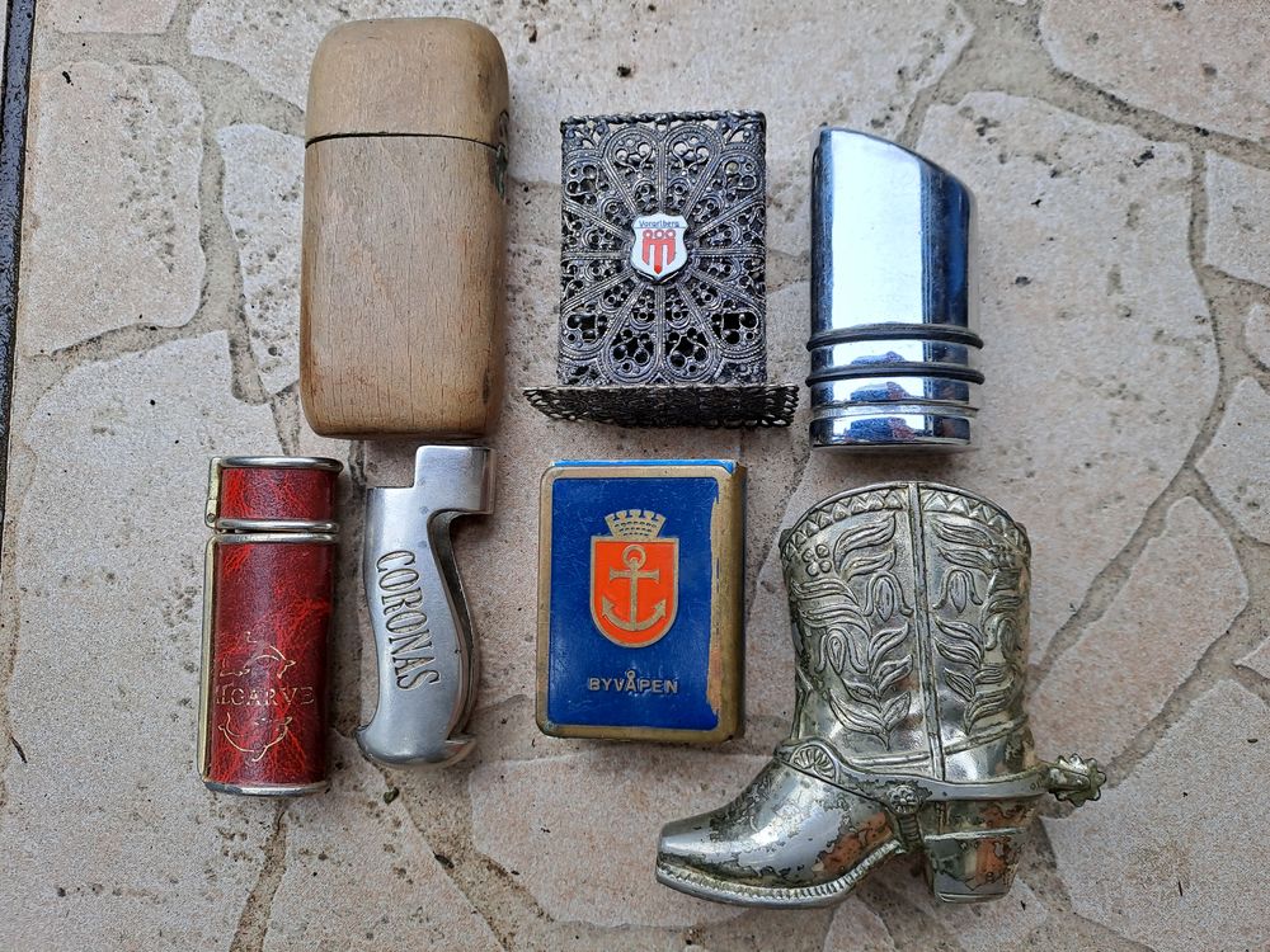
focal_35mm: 25
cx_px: 635
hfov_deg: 69.4
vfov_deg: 54.9
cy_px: 476
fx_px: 917
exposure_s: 1/251
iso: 32
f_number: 1.8
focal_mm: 4.65
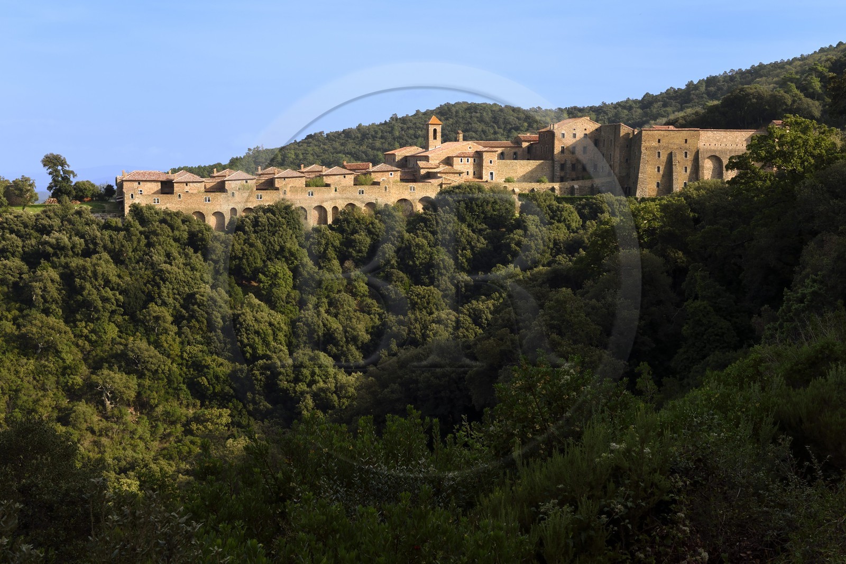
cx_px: 423
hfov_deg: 48.5
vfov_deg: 33.4
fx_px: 940
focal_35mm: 40
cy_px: 282
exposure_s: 1/200
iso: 400
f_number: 14
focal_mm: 40
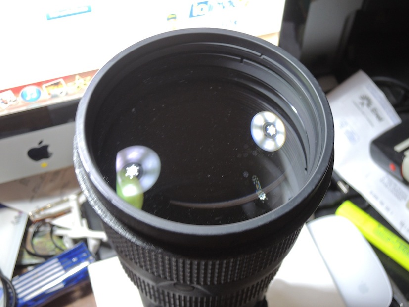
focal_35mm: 50
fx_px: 591
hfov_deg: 38.2
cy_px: 154
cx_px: 204
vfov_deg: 29.1
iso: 200
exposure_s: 1/5
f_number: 3.3
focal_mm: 9
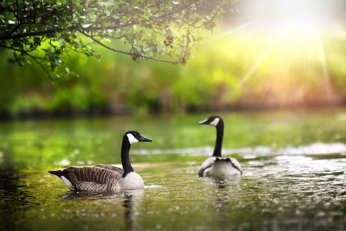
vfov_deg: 3.3
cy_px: 116
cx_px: 173
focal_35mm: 420
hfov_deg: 4.9
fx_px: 4036
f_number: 4
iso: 500
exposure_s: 1/1250
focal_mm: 420
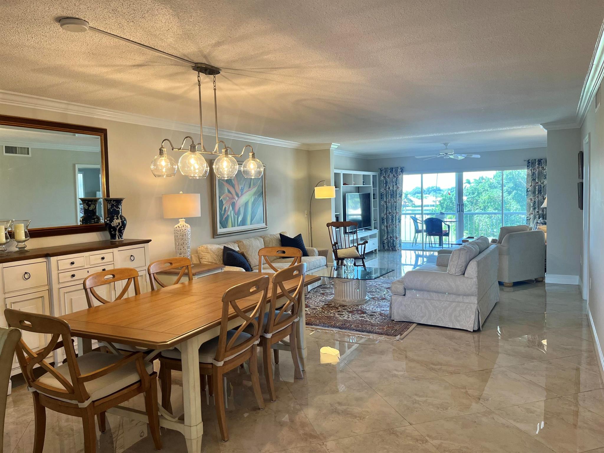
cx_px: 302
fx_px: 454
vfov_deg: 53.1
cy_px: 226
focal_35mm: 26
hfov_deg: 67.3
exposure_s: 1/60
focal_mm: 5.1
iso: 64
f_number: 1.6
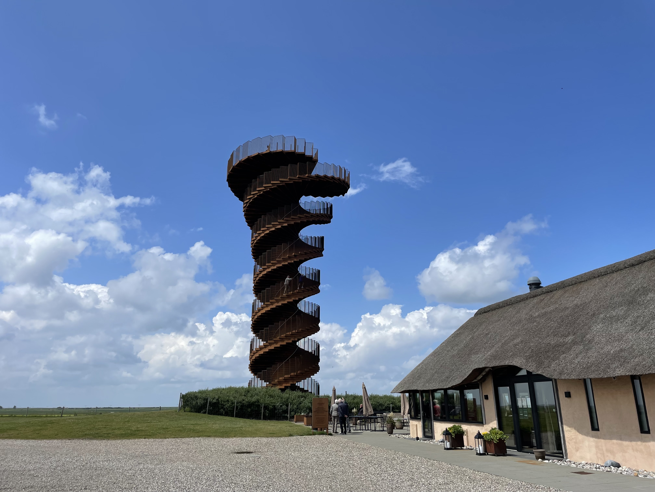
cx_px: 328
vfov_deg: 53.1
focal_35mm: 26
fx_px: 492
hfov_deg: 67.3
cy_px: 246
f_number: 1.6
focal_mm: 4.2
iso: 32
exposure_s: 1/5291
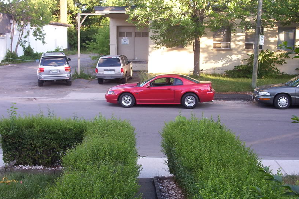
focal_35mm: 41
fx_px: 340
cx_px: 149
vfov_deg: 32.6
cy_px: 95
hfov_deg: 47.4
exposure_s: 1/47.5
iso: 100
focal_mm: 6
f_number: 4.5
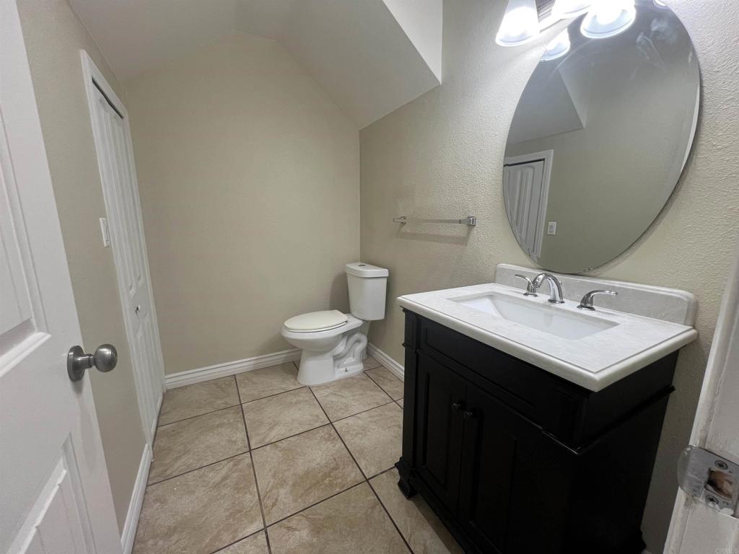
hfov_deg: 106.2
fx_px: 278
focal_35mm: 13
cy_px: 277
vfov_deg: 89.9
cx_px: 370
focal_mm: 1.57
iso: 125
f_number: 1.8
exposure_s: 1/120
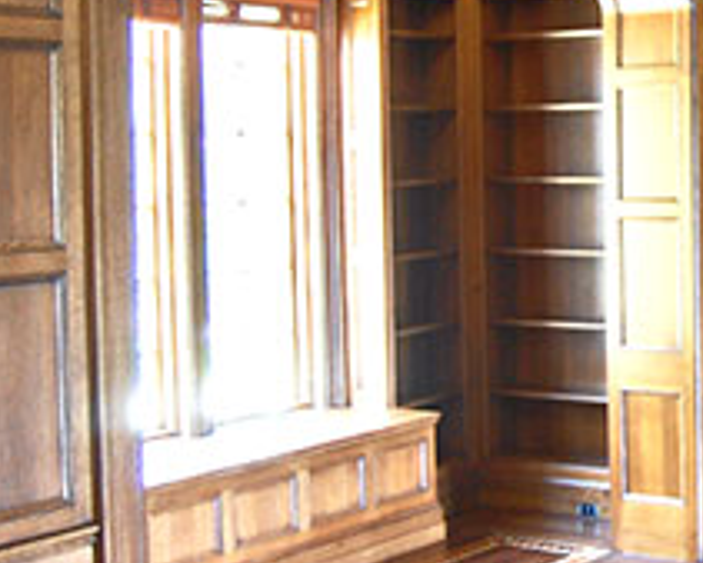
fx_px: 1499
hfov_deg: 24.6
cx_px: 770
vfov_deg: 21.2
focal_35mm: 72
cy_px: 190
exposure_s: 1/13
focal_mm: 18
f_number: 3.5
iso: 800
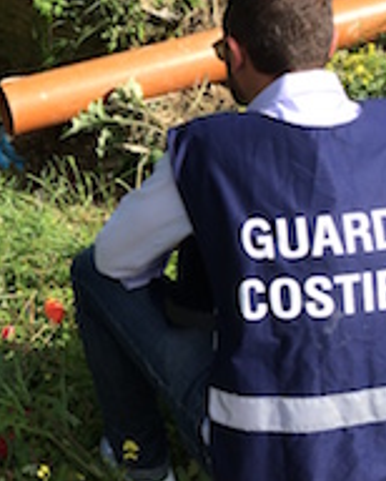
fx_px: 841
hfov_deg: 24.8
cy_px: 178
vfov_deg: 31.8
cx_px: 13
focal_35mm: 59
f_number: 2.2
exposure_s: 1/1244
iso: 32
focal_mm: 4.15
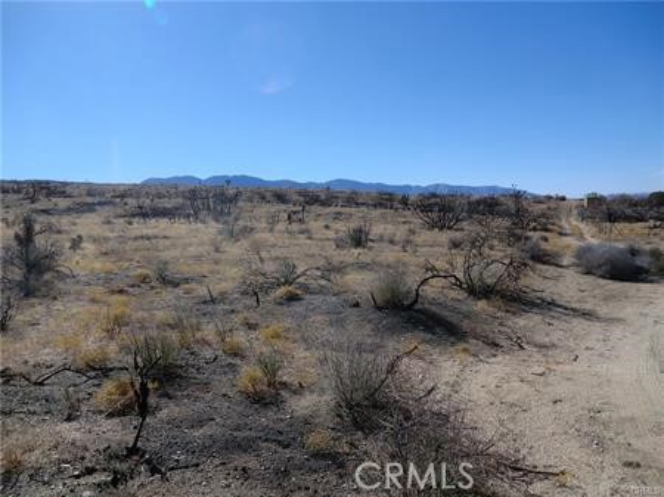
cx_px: 332
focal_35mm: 24
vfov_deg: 56.8
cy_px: 248
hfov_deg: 71.6
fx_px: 460
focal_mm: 4.3
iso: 64
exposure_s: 1/250
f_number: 7.5
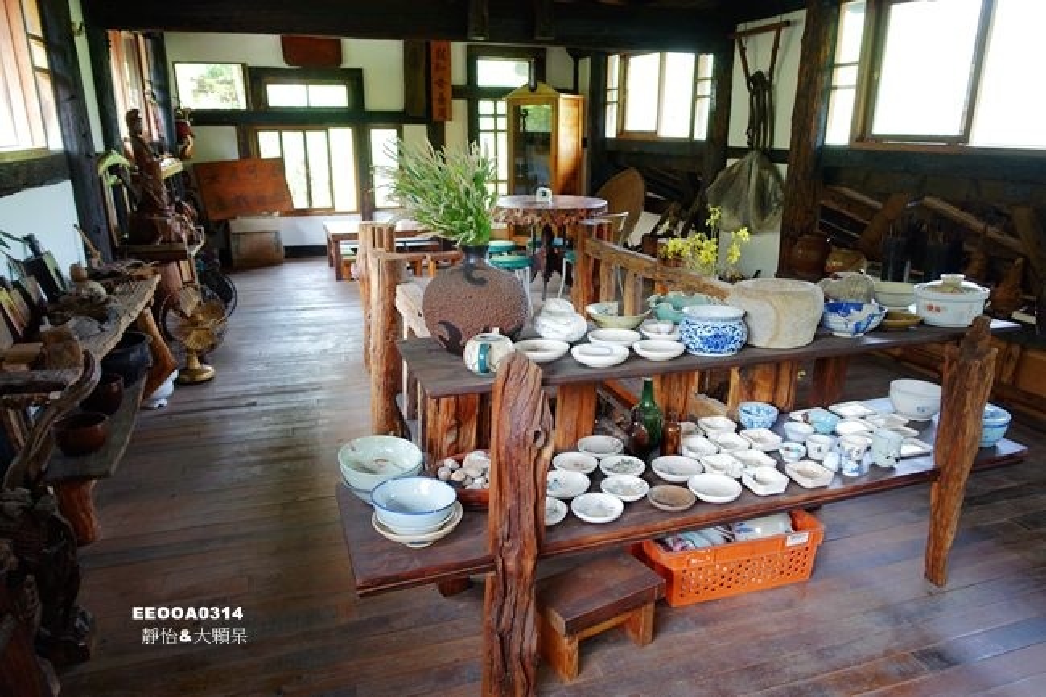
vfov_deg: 53.1
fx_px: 697
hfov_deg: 73.8
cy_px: 348
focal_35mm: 24
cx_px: 523
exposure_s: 1/30
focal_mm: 8.8
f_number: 2.5
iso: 125
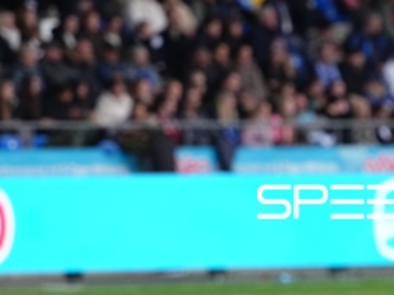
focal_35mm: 728
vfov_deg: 2.0
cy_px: 203
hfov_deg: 2.7
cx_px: 422
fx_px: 8282
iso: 4000
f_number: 5.6
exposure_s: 1/1600
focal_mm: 302
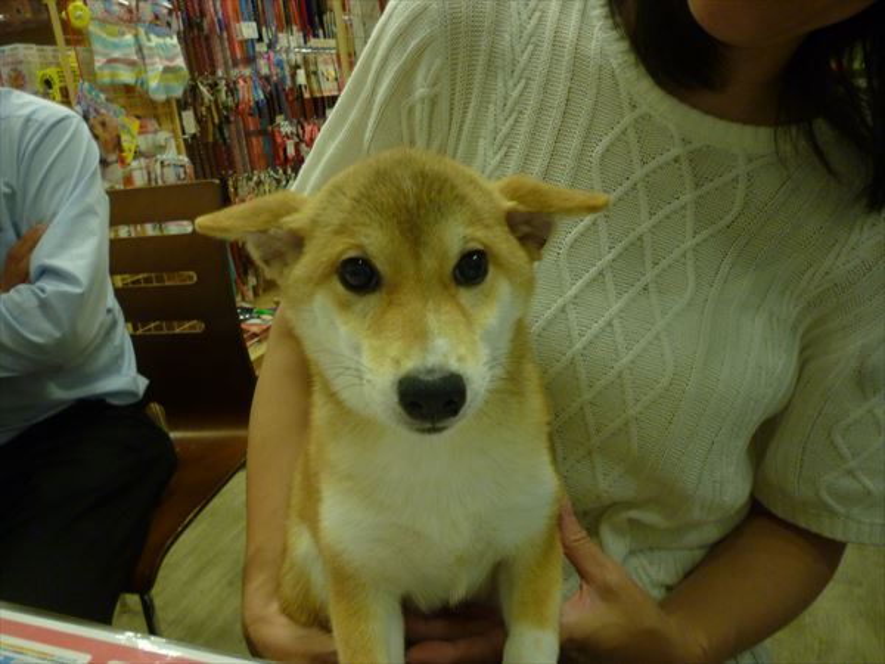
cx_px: 442
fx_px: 716
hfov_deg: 63.4
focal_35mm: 28
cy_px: 332
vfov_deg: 49.7
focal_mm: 5
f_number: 3.1
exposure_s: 1/60
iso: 200
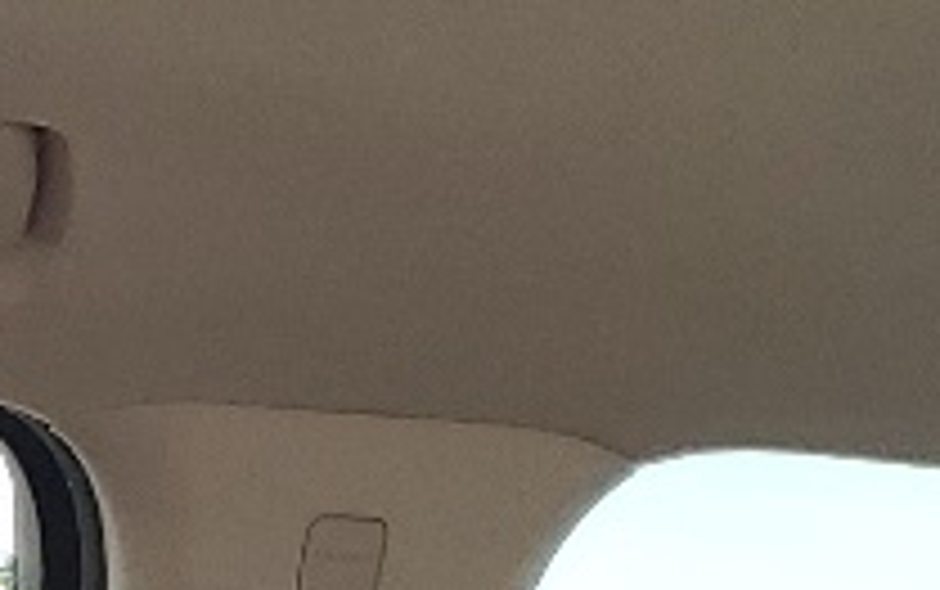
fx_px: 5410
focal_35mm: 211
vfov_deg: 5.3
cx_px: -886
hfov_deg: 9.4
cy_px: 2558
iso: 50
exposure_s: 1/161
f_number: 1.5
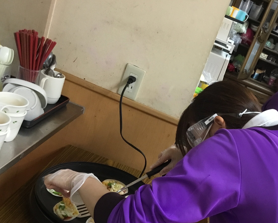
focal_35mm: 44
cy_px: 148
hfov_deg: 41.2
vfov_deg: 33.9
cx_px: 197
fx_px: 362
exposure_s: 1/30
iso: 200
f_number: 2.4
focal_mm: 3.3
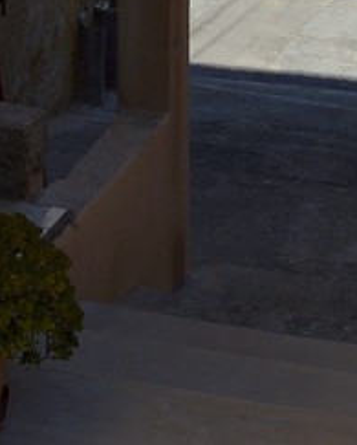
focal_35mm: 148
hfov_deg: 10.5
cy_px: -652
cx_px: 150
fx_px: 1951
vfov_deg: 10.9
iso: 200
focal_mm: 24
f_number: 14
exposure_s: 1/200
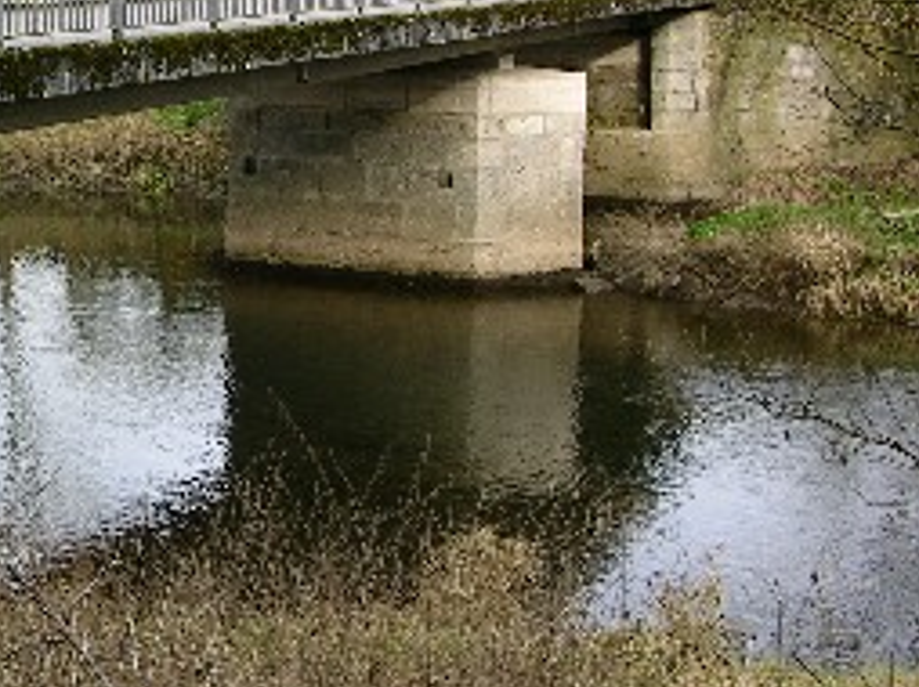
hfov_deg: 22.6
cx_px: -118
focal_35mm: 81
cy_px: 141
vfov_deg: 18.0
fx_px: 2148
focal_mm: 8.9
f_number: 5
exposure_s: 1/46
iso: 50
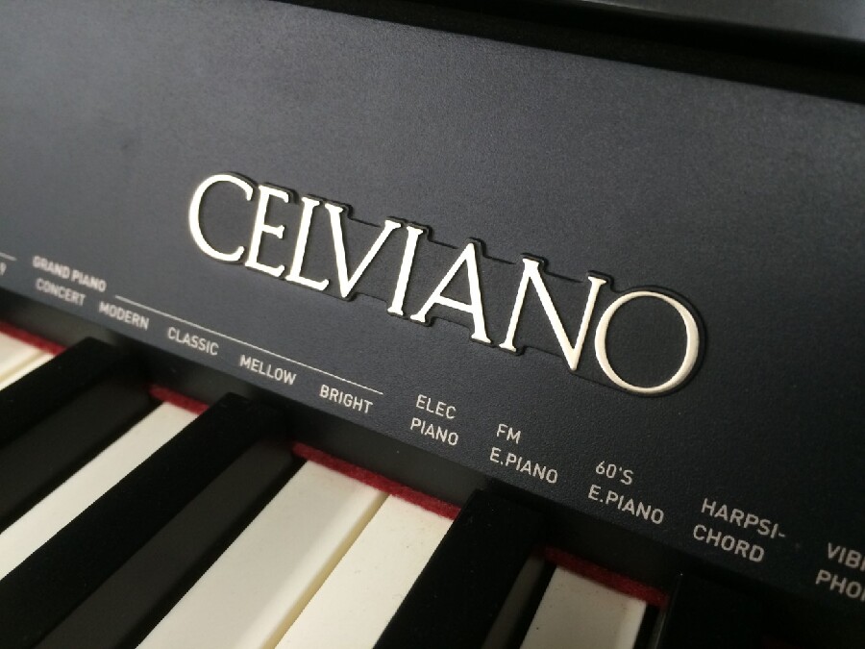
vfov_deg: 48.2
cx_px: 432
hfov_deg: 61.7
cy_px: 324
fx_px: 725
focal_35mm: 29
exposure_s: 1/30
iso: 100
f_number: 2.2
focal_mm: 4.15
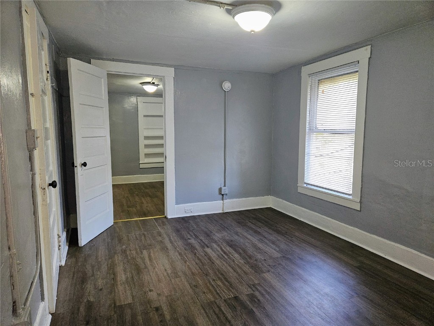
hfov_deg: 73.9
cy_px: 163
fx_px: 288
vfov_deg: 58.9
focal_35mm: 23
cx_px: 217
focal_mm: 5.4
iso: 100
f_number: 1.8
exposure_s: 1/60
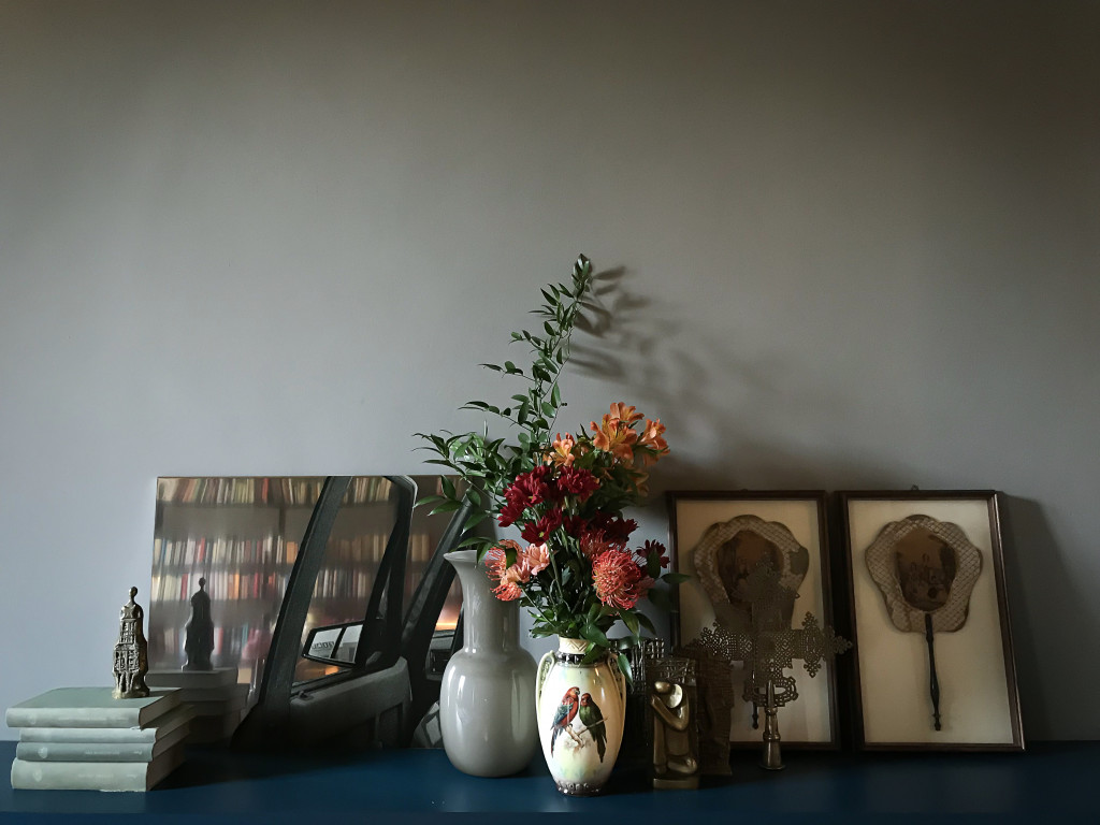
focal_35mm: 28
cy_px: 412
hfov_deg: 63.4
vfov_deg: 49.7
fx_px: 890
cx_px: 550
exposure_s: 1/17
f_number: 1.8
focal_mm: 3.99
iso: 80
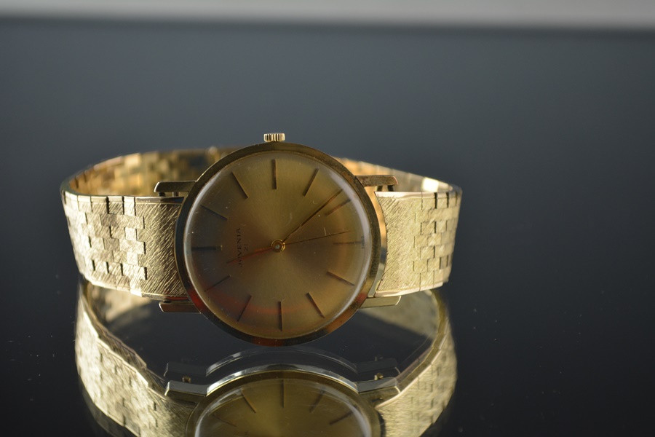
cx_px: 328
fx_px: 1501
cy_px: 218
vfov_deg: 16.6
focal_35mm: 82
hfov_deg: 24.6
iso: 400
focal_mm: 55
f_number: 5.6
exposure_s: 1/125
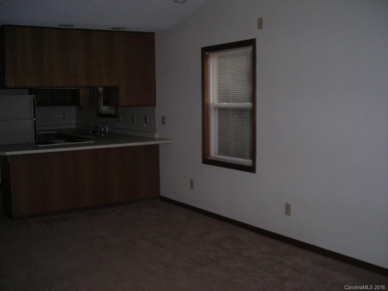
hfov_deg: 49.0
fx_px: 426
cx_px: 194
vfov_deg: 37.7
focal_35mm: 38
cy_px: 146
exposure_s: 1/60
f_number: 3.2
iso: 249
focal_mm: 6.3
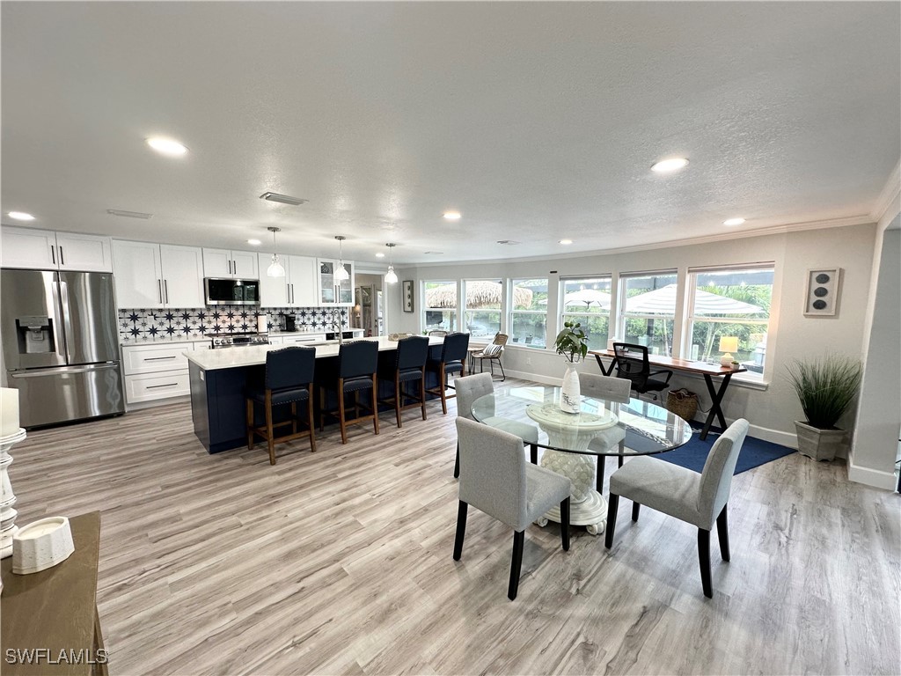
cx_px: 450
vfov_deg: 85.7
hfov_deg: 102.1
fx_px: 364
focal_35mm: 14
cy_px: 338
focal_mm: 2.22
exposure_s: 1/120
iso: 160
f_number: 2.2
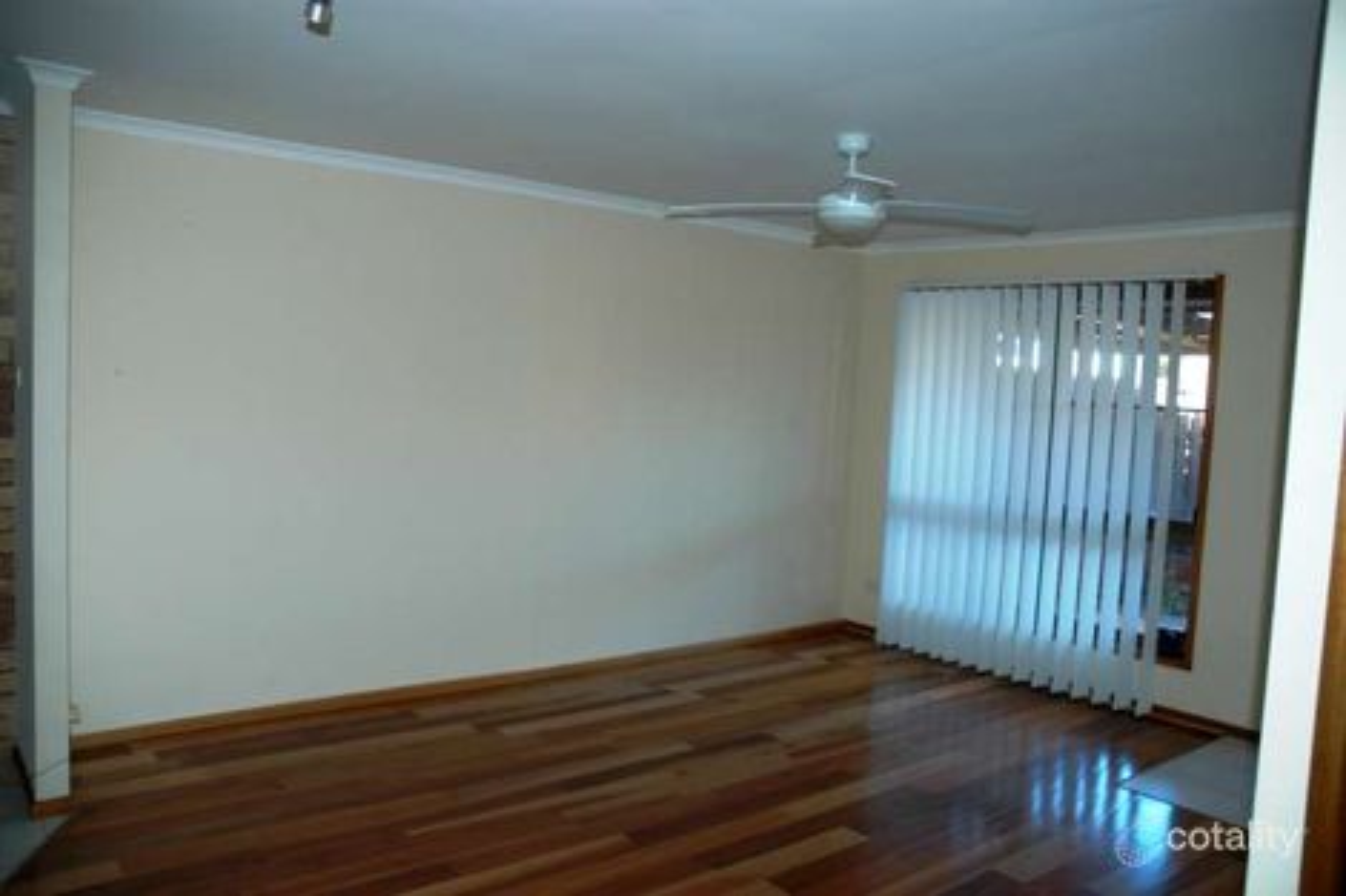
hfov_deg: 67.4
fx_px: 1009
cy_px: 448
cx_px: 673
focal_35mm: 27
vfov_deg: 47.9
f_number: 4
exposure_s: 1/60
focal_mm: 18
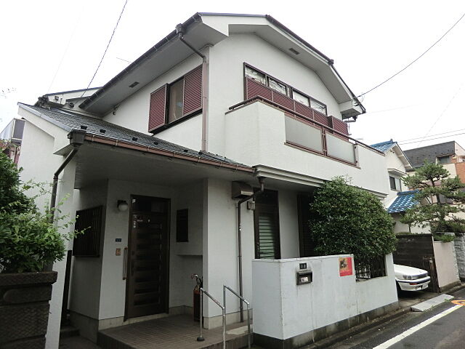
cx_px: 232
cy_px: 174
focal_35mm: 24
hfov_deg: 71.6
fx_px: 322
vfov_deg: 56.8
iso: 80
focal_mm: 4.3
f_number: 3.2
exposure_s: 1/200
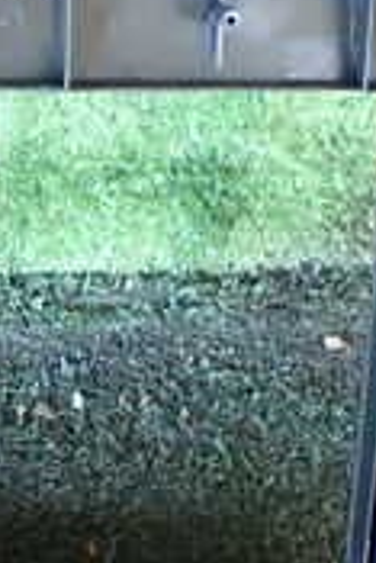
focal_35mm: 107
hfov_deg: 12.5
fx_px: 1673
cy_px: 312
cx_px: -103
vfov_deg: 19.1
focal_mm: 5.4
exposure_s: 1/30
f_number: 2.3
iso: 1000
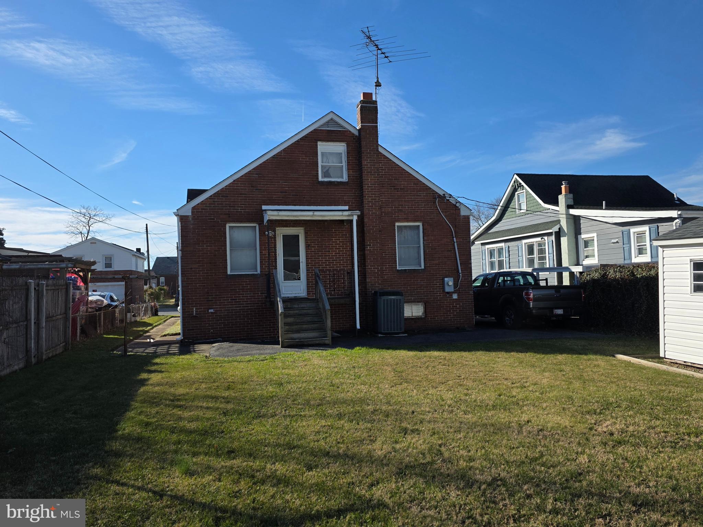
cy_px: 264
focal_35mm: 23
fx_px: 467
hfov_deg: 73.9
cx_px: 352
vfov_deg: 58.9
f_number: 1.7
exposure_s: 1/10000
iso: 80
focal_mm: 6.3
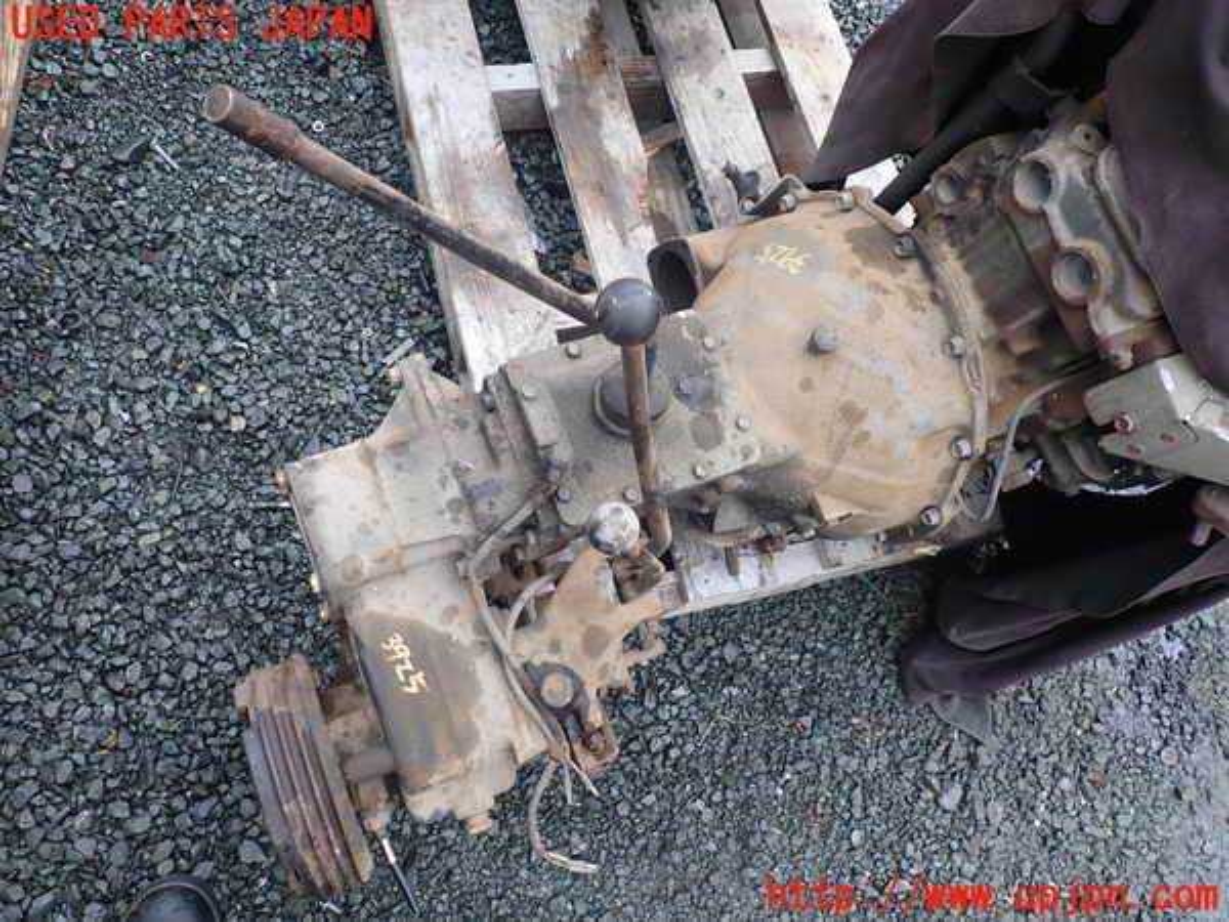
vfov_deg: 54.9
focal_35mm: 25
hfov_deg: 69.4
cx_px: 614
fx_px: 888
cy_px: 461
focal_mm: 4.5
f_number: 2.8
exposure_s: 1/250
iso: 100
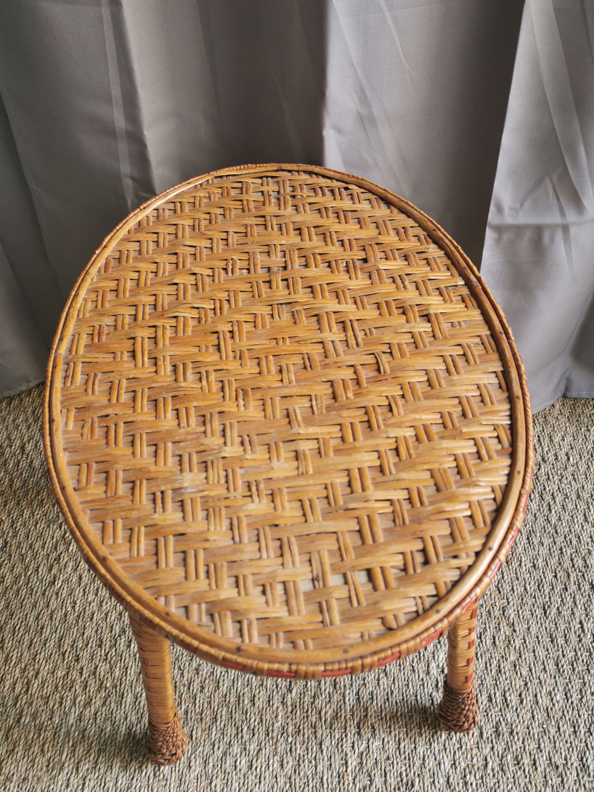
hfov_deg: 44.2
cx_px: 297
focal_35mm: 32
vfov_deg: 56.8
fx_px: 732
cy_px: 396
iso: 100
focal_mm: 5.58
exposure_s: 1/100
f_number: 1.8
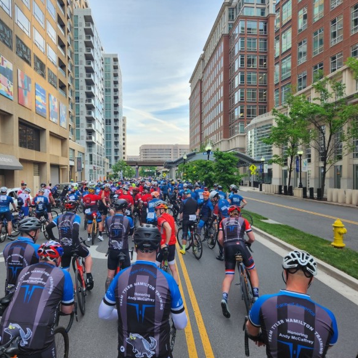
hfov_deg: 56.9
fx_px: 328
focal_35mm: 28
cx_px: 146
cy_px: 182
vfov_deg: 57.3
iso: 32
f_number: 1.8
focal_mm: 5.4
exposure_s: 1/180
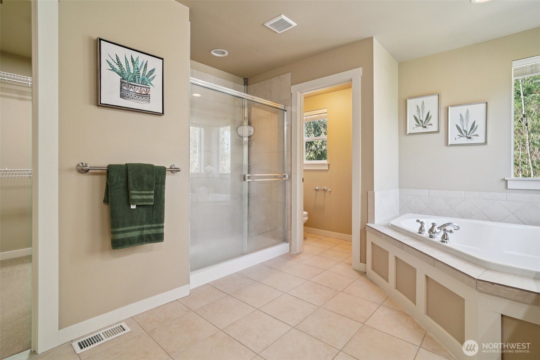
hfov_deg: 96.7
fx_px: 240
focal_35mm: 16
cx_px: 270
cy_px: 180
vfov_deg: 73.7
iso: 1600
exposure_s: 1/30
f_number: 8
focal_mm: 16
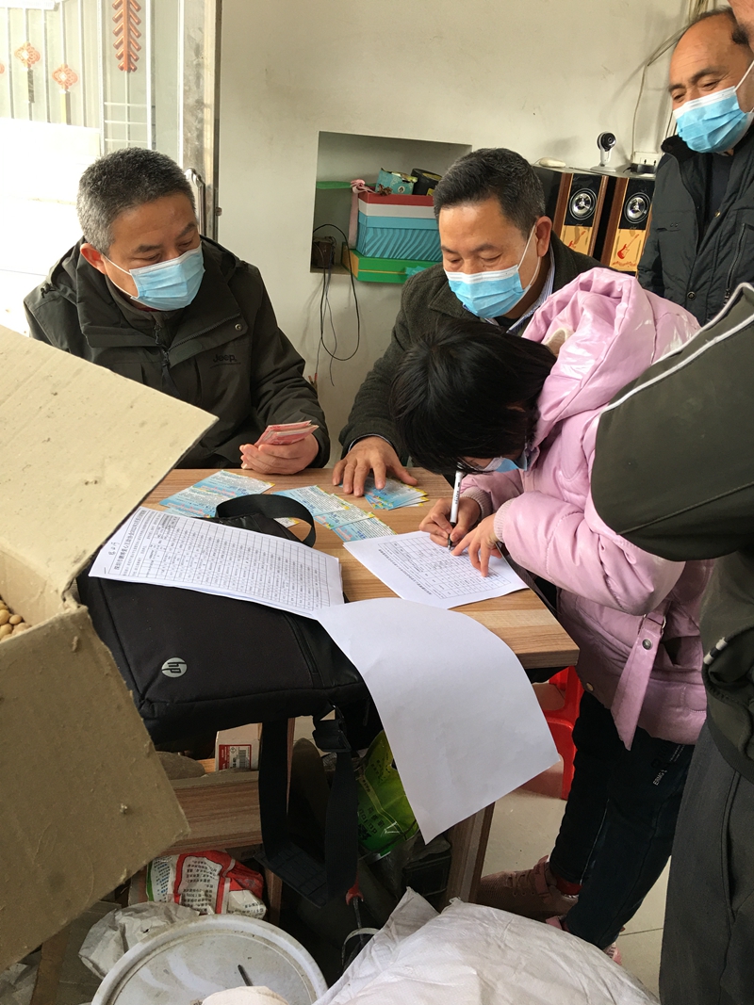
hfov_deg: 48.2
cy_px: 502
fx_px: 842
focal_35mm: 29
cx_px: 377
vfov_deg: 61.7
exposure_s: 1/33
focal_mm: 4.15
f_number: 2.2
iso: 32
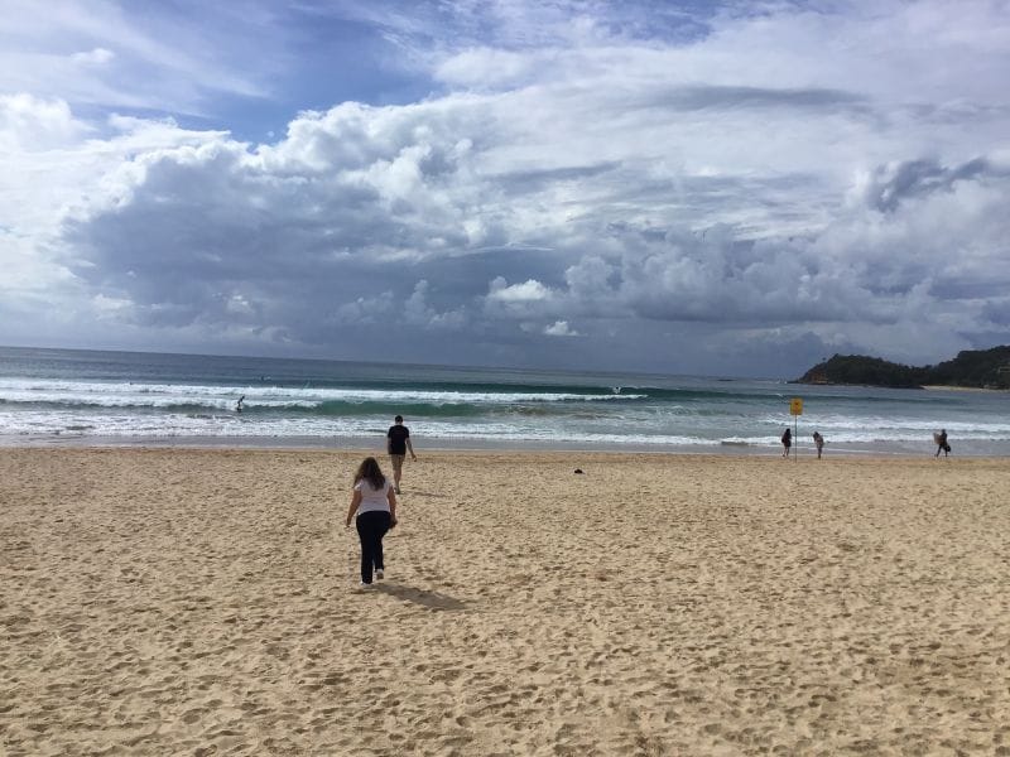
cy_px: 378
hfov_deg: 58.4
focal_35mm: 31
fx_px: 904
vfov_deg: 45.4
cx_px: 505
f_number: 2.4
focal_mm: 3.3
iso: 25
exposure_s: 1/5102
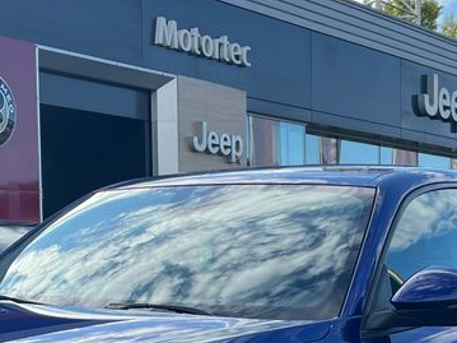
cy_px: 305
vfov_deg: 16.7
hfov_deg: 22.4
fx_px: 1148
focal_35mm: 87
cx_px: 137
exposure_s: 1/1497
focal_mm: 5.1
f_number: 1.6
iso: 50
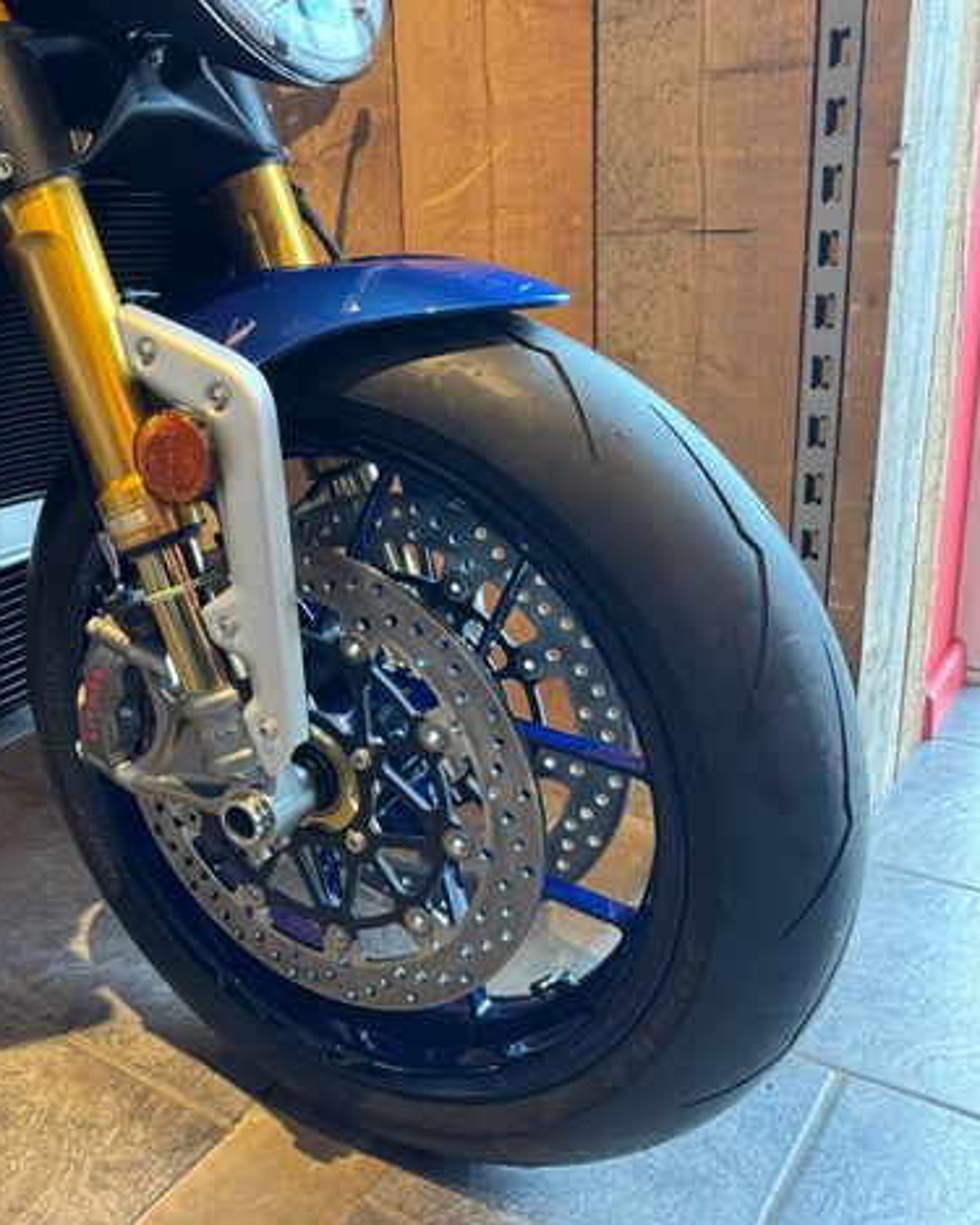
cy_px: 606
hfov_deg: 43.0
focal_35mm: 32
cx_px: 152
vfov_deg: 55.7
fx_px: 1161
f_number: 1.78
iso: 800
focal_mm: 6.76
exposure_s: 1/50
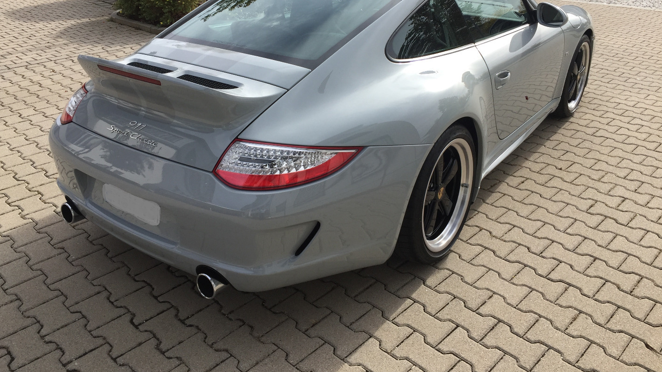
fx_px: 562
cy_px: 131
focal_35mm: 32
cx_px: 328
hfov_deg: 61.0
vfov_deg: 36.4
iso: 32
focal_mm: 4.15
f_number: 2.2
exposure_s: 1/1099
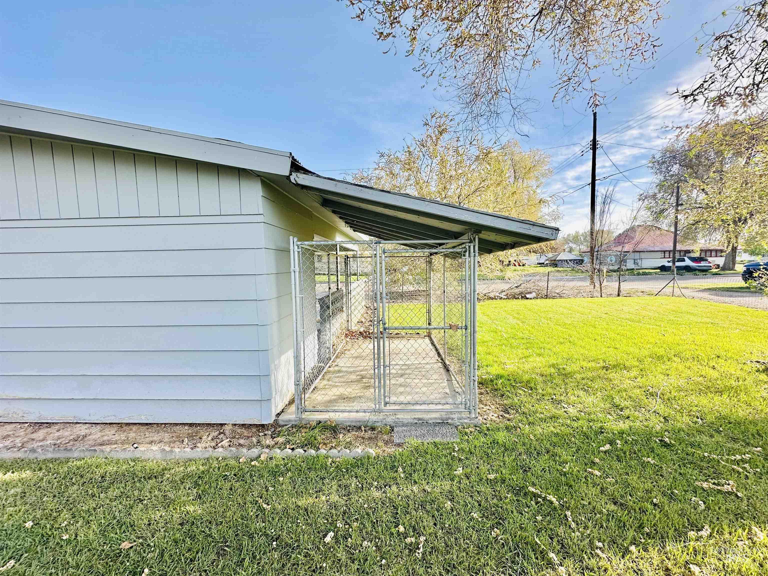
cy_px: 288
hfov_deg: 102.1
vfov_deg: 85.7
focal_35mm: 14
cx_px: 384
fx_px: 311
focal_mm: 2.22
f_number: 2.2
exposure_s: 1/445
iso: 40
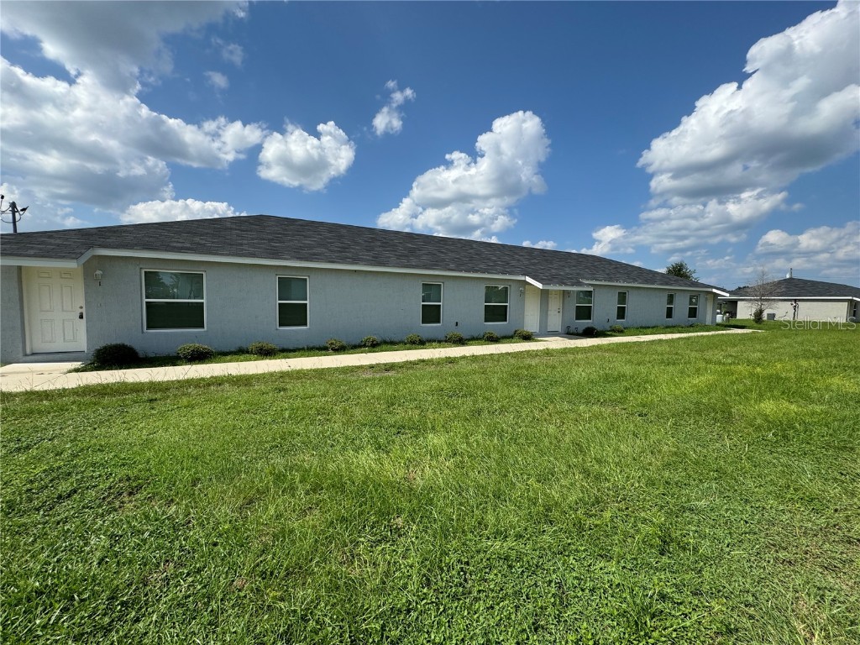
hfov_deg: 102.1
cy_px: 322
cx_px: 430
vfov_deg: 85.7
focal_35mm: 14
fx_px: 348
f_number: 2.2
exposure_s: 1/2083
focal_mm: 2.22
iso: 40
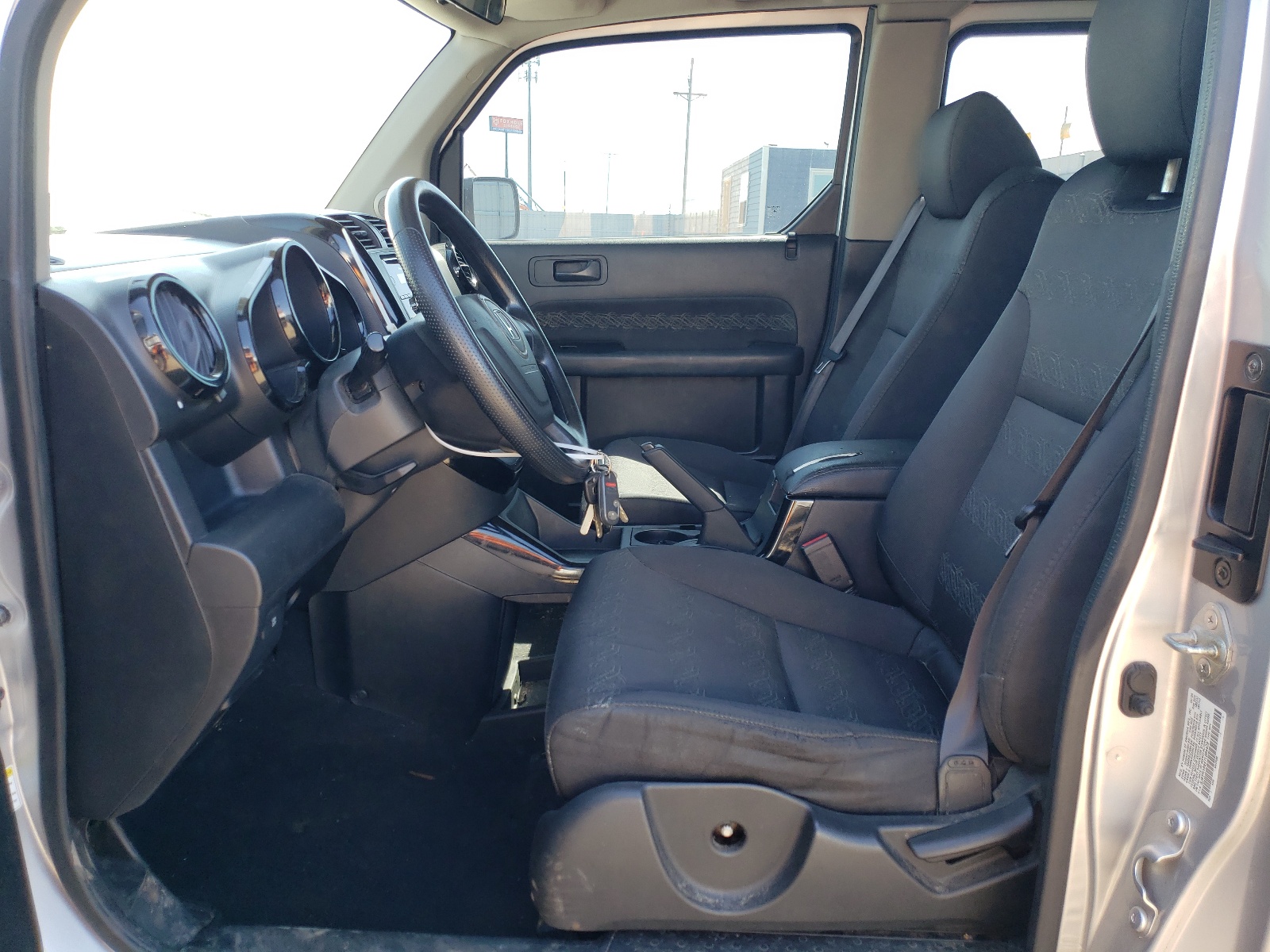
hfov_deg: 67.3
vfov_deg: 53.1
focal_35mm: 26
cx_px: 635
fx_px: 954
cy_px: 476
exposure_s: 1/172
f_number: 1.5
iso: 50
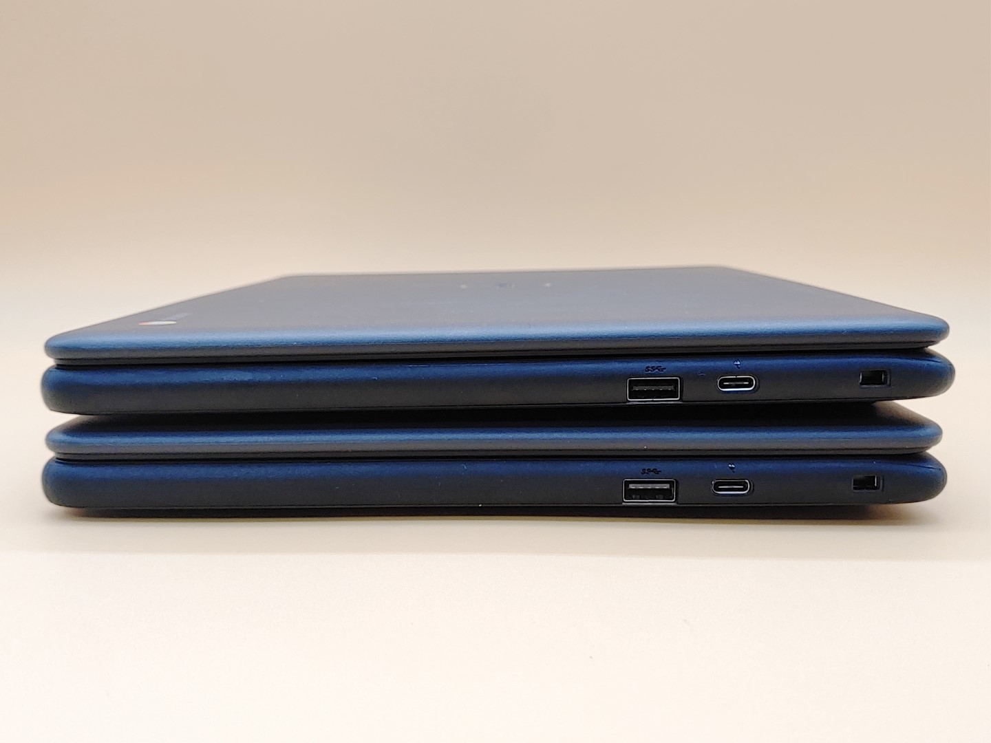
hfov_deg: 45.8
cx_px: 496
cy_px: 372
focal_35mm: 41
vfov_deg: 35.1
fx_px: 1174
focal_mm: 4.36
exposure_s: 1/63
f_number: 1.8
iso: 50
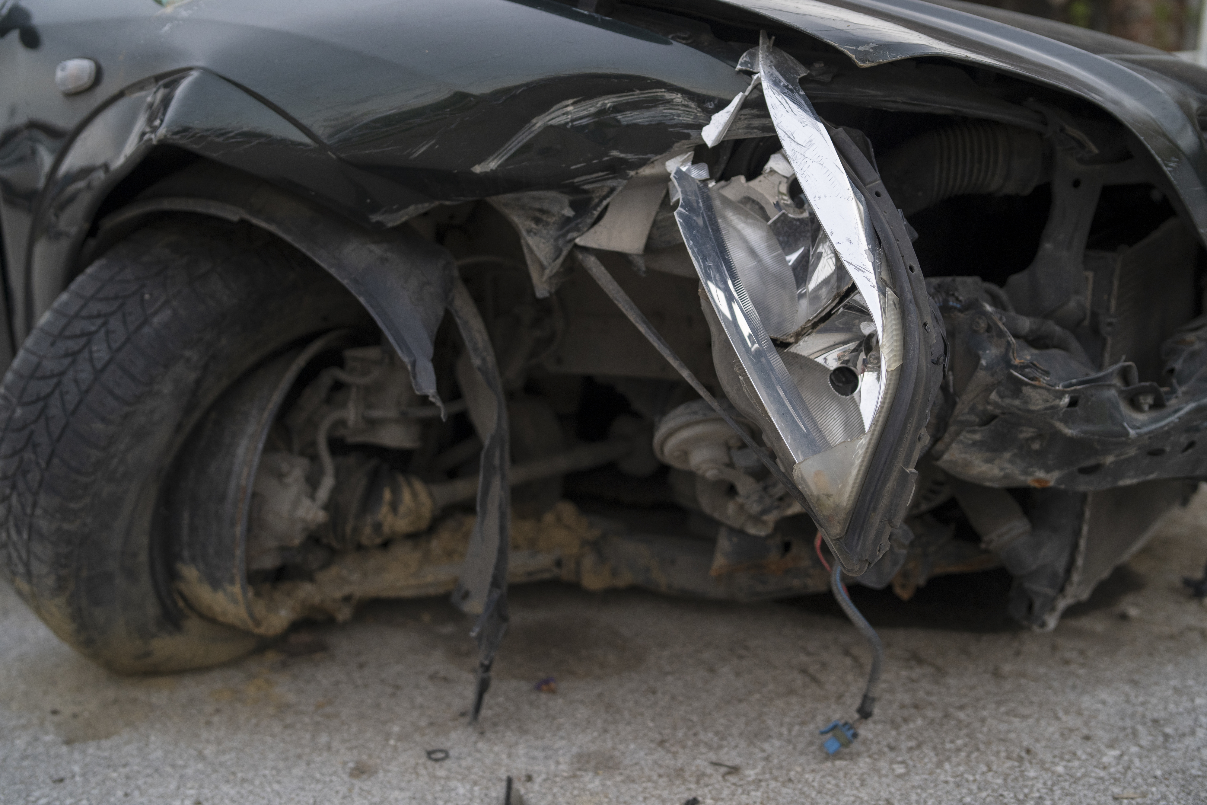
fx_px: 1173
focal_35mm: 35
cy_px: 402
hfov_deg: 54.4
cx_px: 604
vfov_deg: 37.9
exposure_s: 1/2000
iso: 800
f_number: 2.8
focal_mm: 35
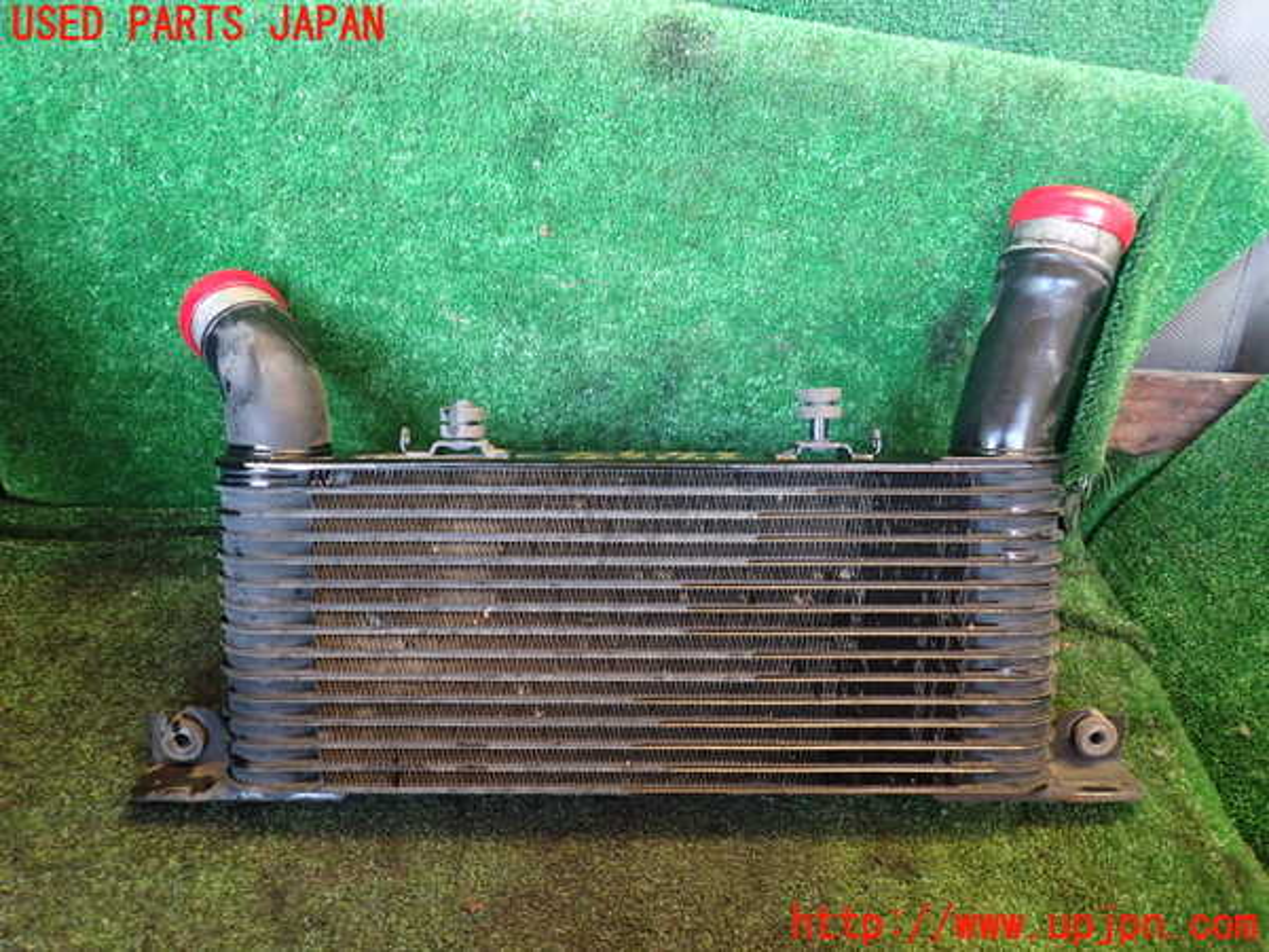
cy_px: 476
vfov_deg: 54.9
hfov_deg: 69.4
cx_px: 634
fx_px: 916
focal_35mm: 25
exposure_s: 1/30
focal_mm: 4.5
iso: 640
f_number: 2
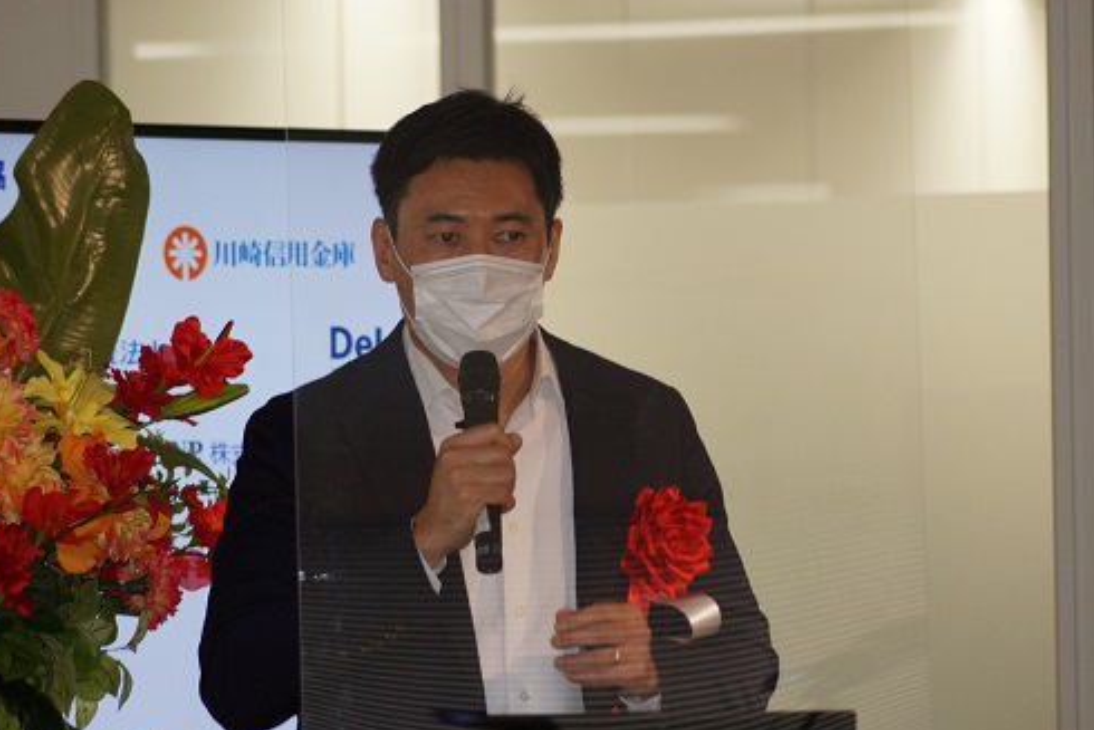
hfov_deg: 6.6
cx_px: 536
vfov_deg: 4.4
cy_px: 374
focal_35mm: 311
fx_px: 9453
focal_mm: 200
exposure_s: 1/160
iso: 1000
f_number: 5.6
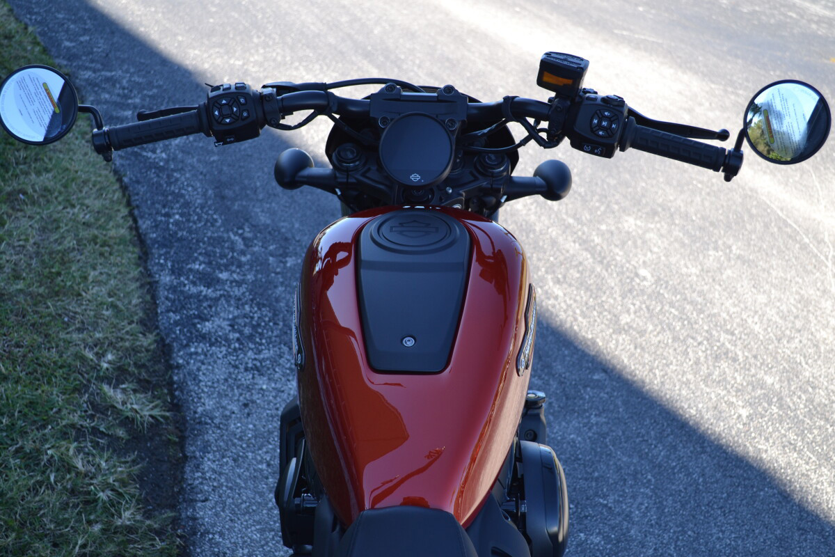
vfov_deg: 28.1
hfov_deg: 41.1
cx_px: 418
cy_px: 278
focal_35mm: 48
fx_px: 1113
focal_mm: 32
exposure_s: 1/125
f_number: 5.6
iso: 125
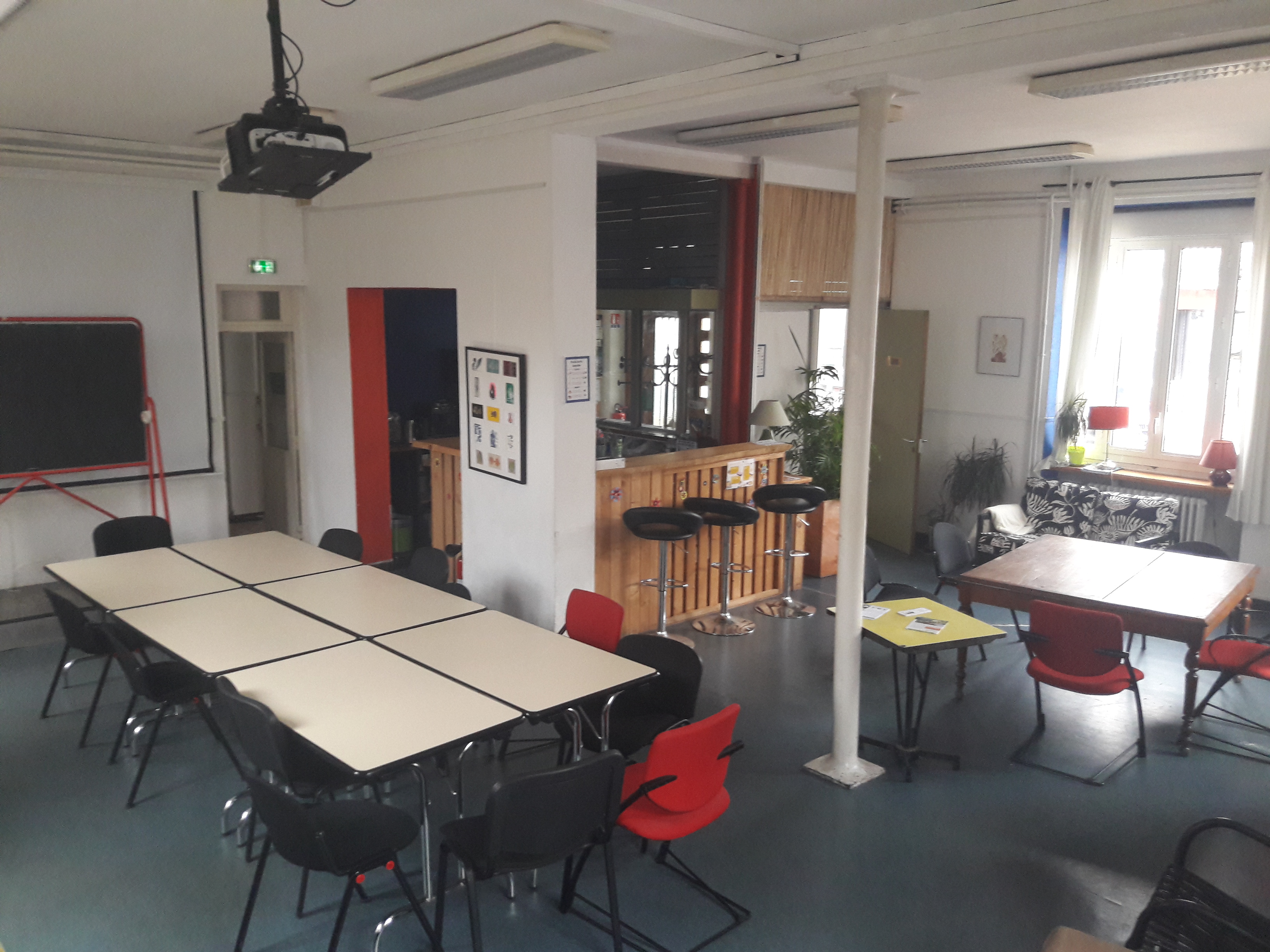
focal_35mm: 28
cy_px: 476
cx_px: 635
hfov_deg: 63.4
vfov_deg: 49.7
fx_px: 1027
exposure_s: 1/33
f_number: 1.9
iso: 200
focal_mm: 3.7
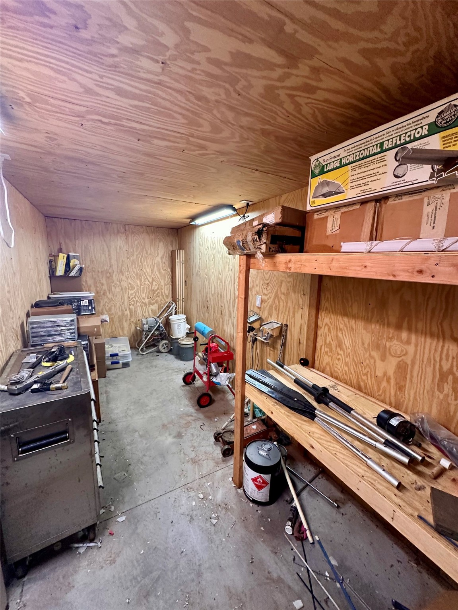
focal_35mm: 14
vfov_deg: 102.1
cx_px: 229
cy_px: 305
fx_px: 247
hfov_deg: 85.7
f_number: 2.2
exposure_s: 1/60
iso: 320
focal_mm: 2.22
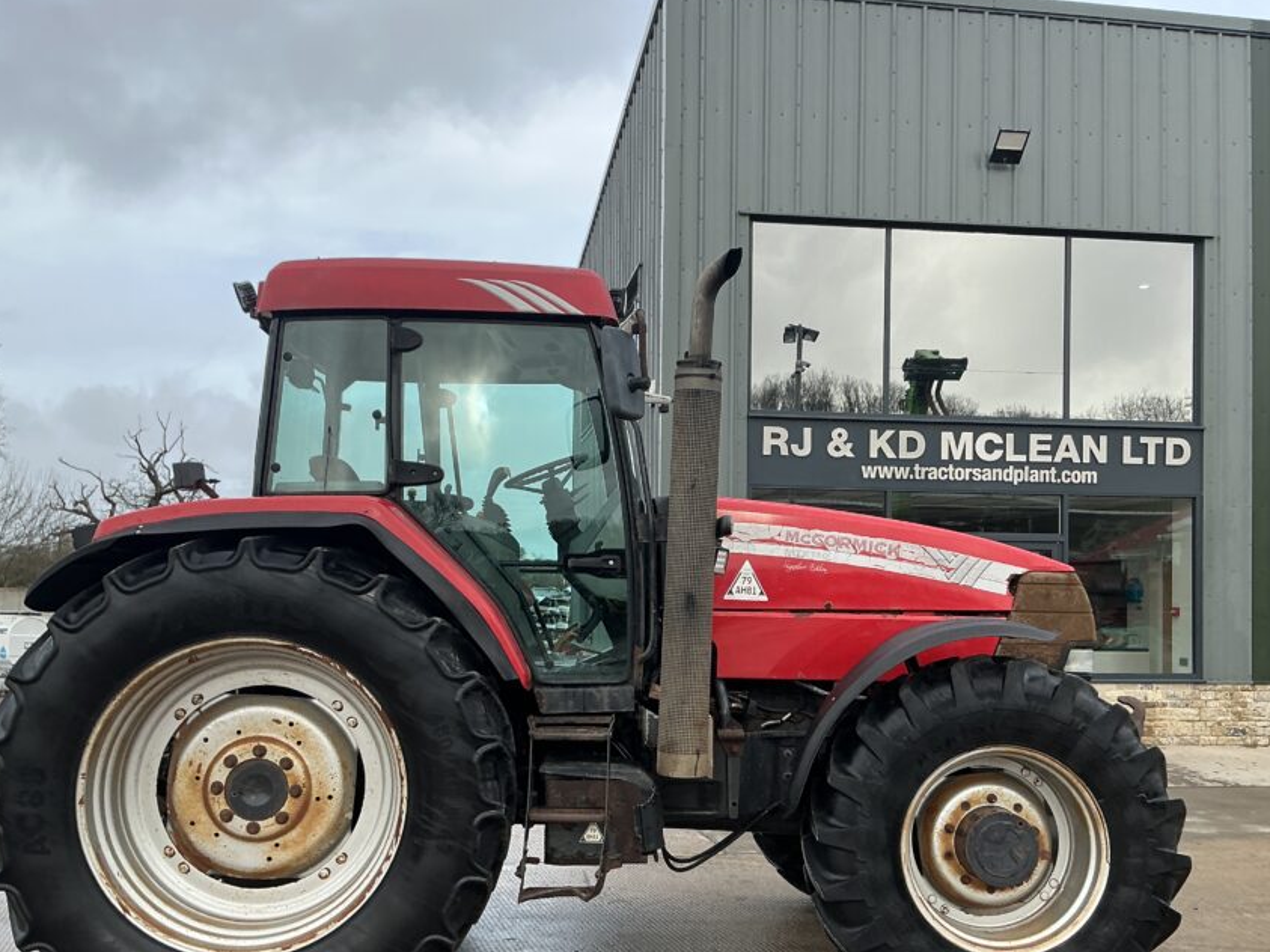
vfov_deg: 41.6
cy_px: 568
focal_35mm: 34
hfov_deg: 53.9
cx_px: 667
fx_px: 1247
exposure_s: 1/534
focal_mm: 3
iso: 25
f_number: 1.8
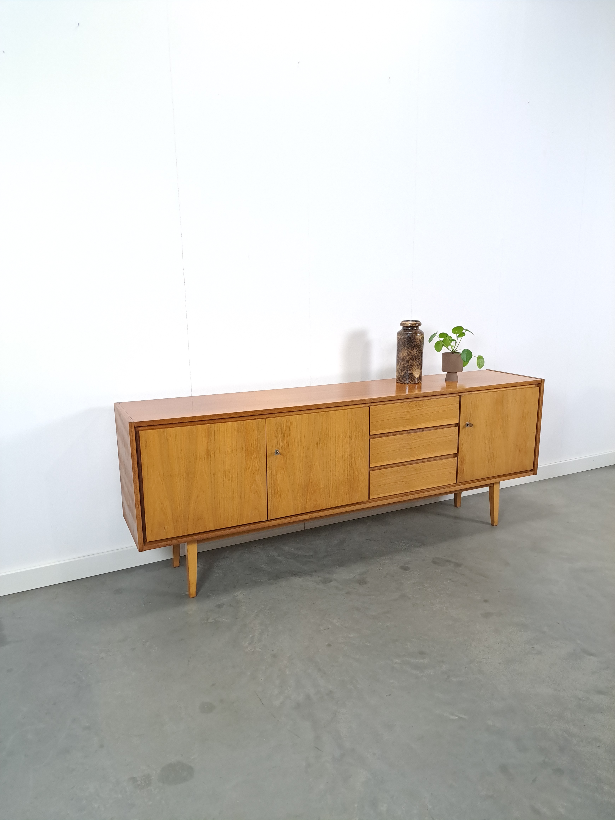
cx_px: 308
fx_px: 569
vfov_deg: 71.6
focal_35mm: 24
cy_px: 410
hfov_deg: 56.8
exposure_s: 1/100
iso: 400
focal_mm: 5.23
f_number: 1.8
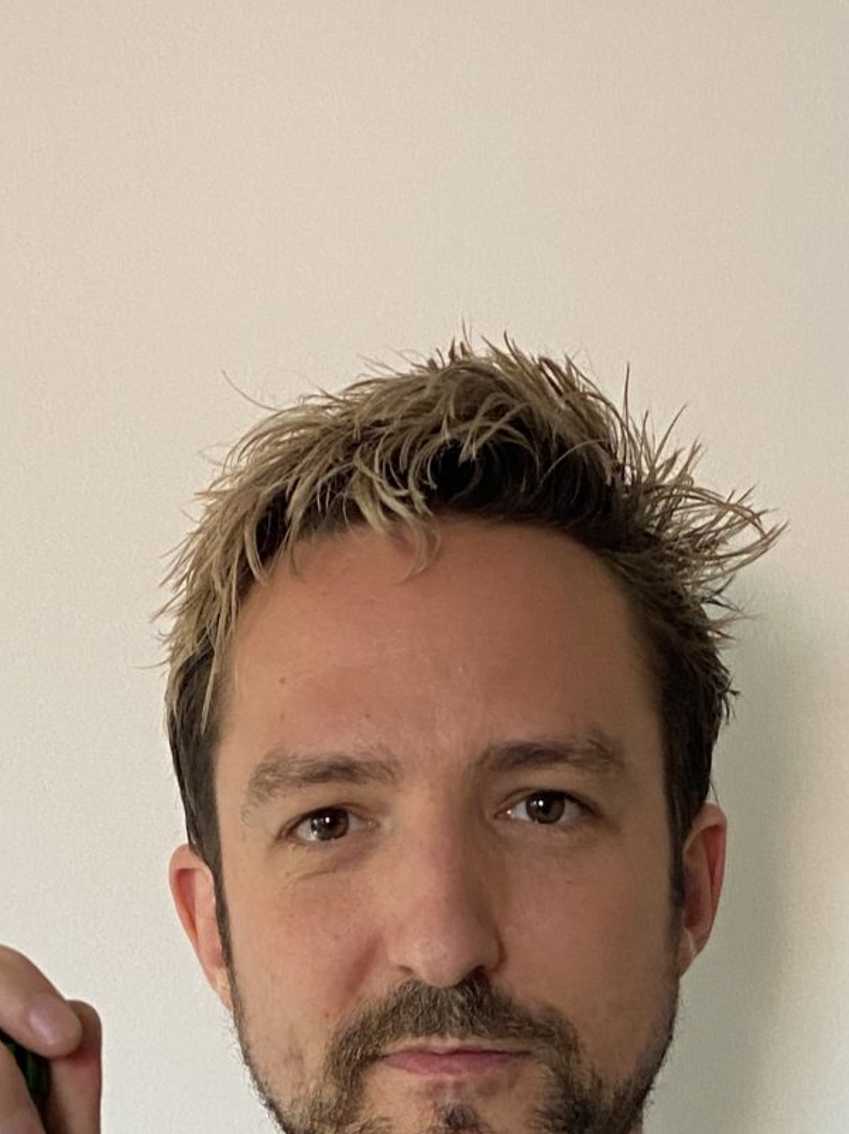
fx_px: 2716
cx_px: 284
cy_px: 1380
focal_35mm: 83
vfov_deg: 21.7
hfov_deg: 17.7
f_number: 1.8
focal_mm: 4.25
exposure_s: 1/64
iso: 125
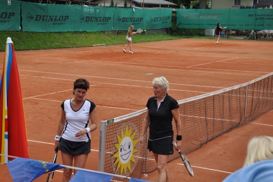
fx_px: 546
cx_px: 136
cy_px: 91
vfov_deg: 18.9
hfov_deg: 28.1
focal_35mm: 72
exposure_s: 1/250
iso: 200
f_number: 8
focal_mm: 48
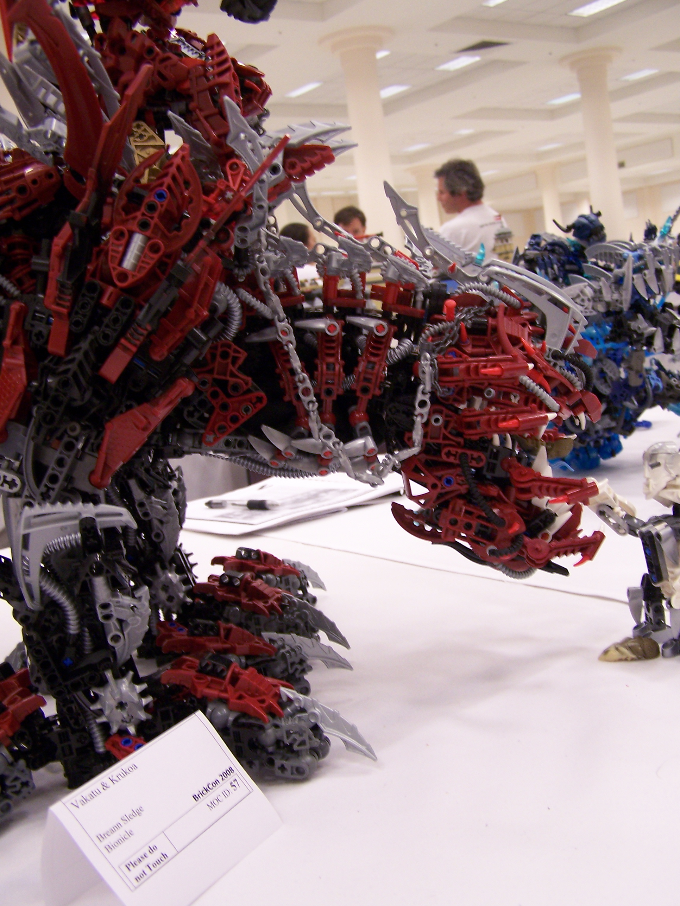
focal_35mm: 38
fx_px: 995
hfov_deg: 37.7
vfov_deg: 49.0
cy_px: 453
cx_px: 340
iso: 140
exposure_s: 1/20
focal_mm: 6.3
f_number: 2.8
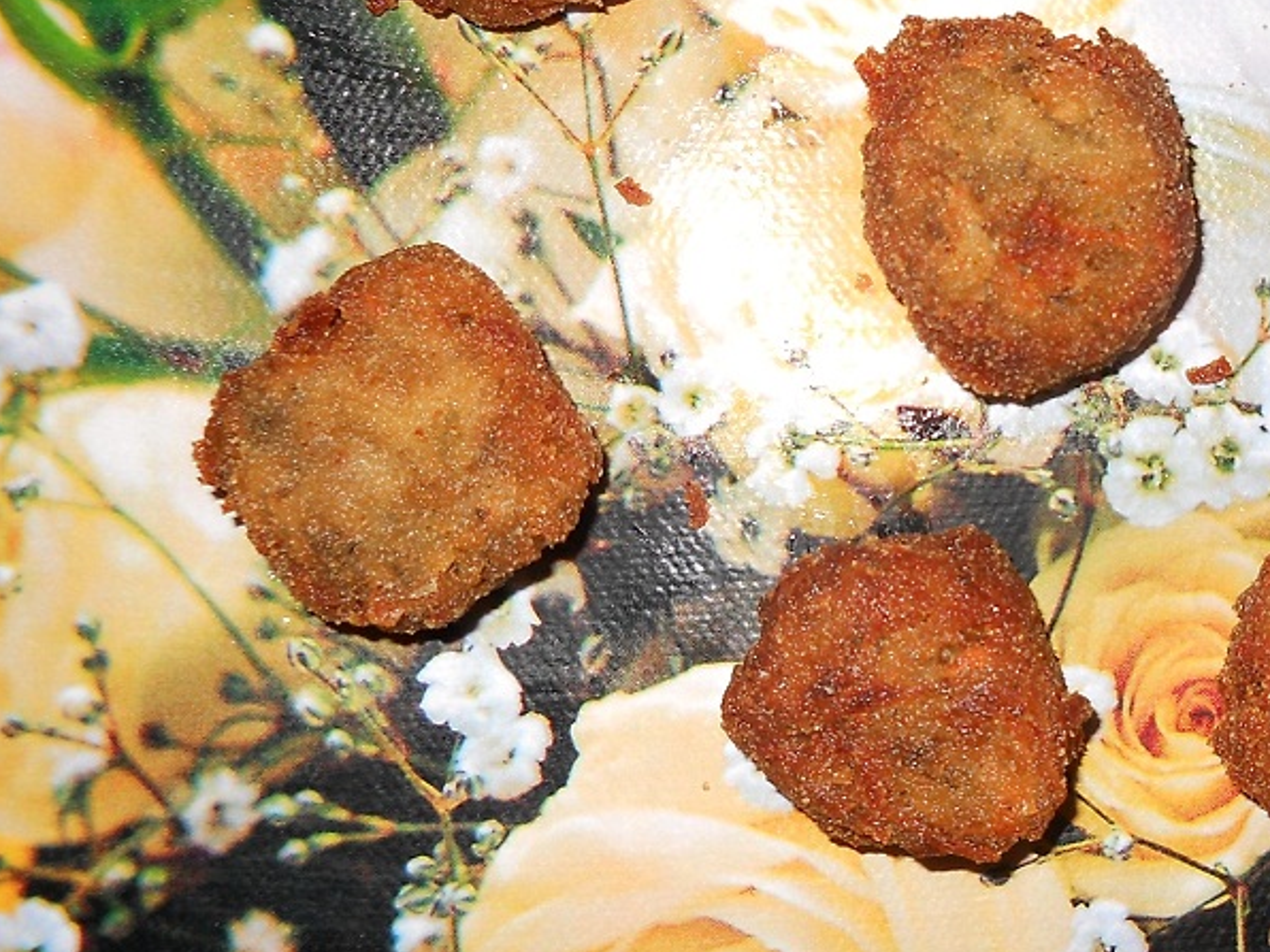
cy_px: 393
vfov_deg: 21.6
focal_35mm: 68
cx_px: 1042
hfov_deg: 27.9
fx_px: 2495
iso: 80
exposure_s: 1/30
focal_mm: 6.72
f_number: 3.1
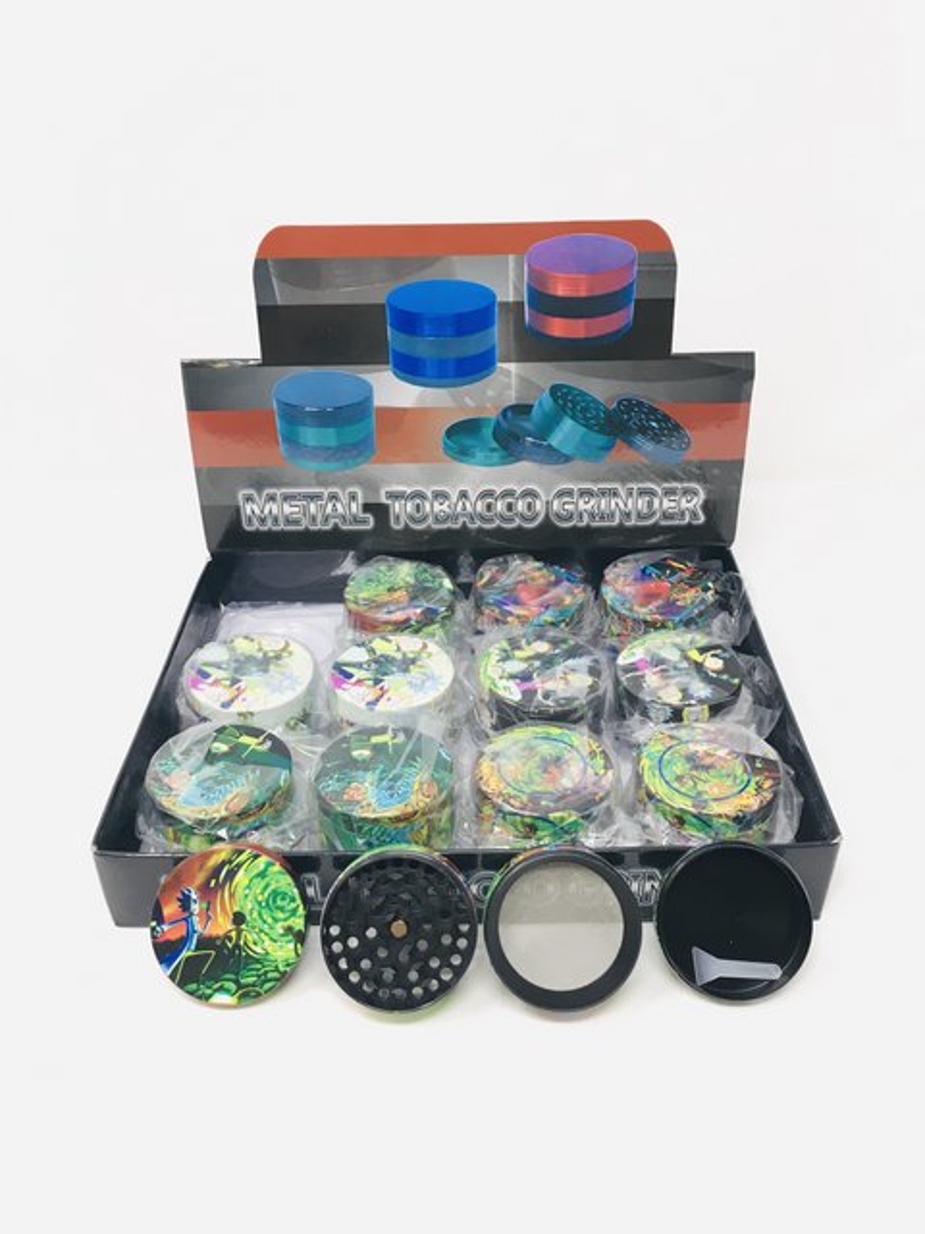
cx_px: 462
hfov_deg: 48.2
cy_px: 617
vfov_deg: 61.7
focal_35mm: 29
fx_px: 1033
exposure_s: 1/30
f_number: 2.2
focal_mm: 4.15
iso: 25
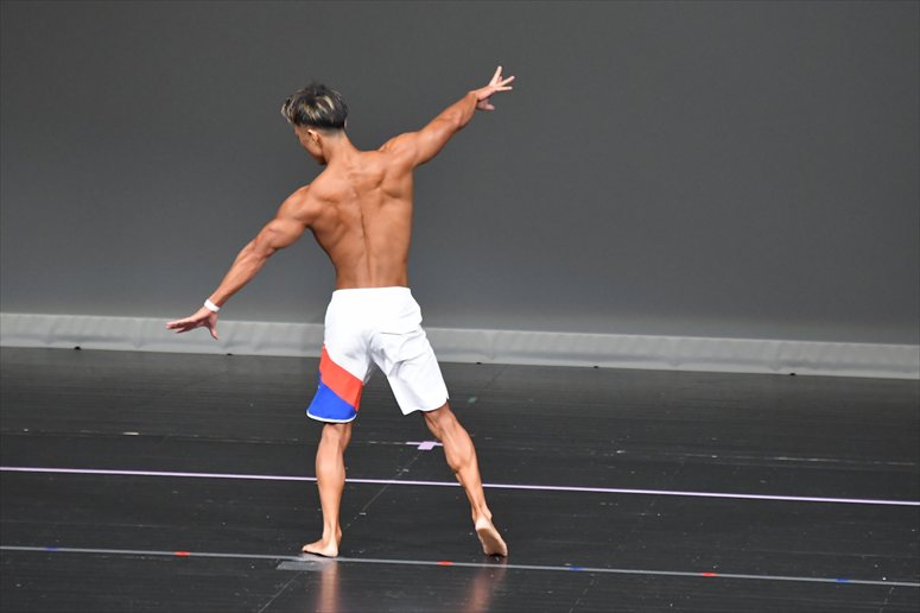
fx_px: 8812
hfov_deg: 6.0
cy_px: 306
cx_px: 460
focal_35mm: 345
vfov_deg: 4.0
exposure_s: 1/400
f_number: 5.6
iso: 5000
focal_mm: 230
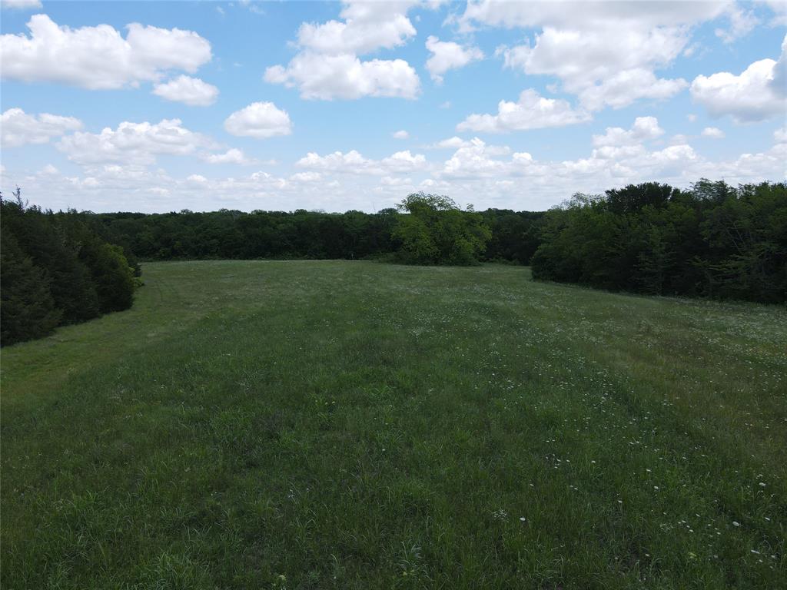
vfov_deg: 56.8
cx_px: 394
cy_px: 295
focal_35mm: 24
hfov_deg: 71.6
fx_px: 546
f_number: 2.8
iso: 100
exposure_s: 1/640
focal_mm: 4.5
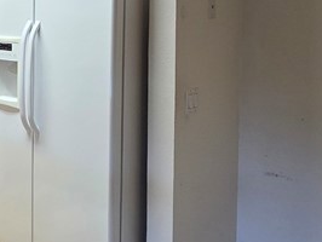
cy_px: 38
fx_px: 466
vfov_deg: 28.3
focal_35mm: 50
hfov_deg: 31.0
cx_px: -81
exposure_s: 1/60
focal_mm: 2.2
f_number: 2.2
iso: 125
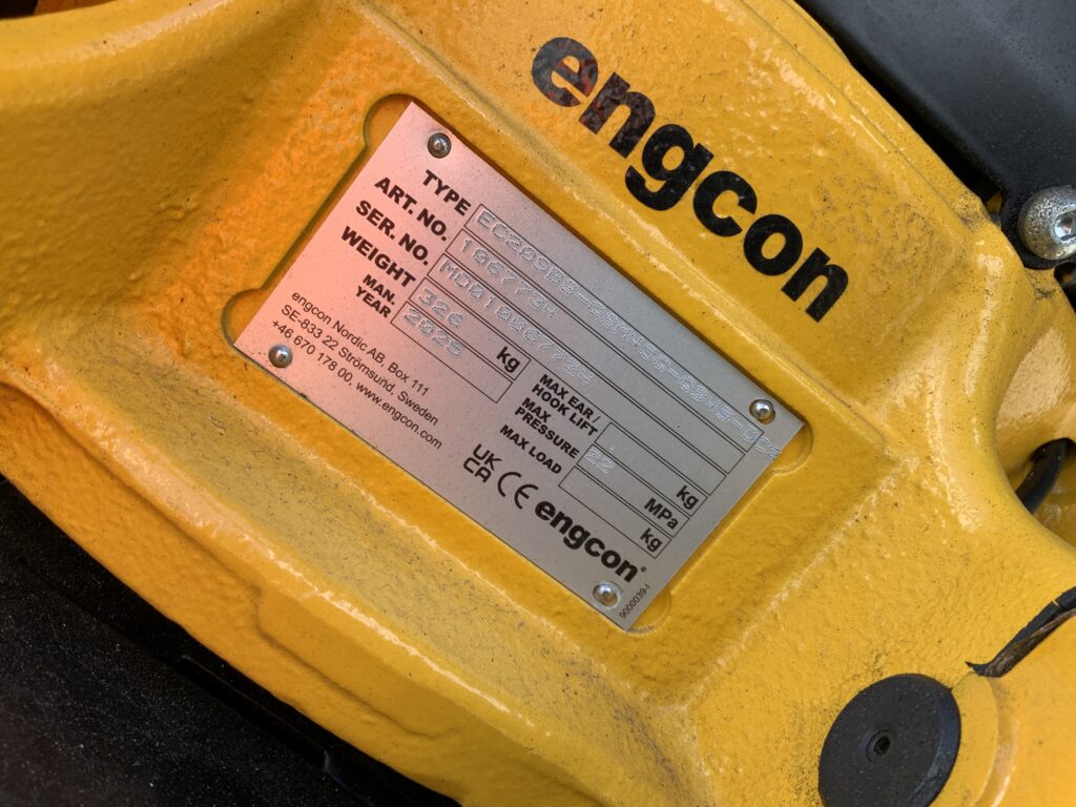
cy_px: 404
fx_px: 901
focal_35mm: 29
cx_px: 538
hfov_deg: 61.7
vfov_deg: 48.2
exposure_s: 1/135
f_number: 1.8
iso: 16
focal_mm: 3
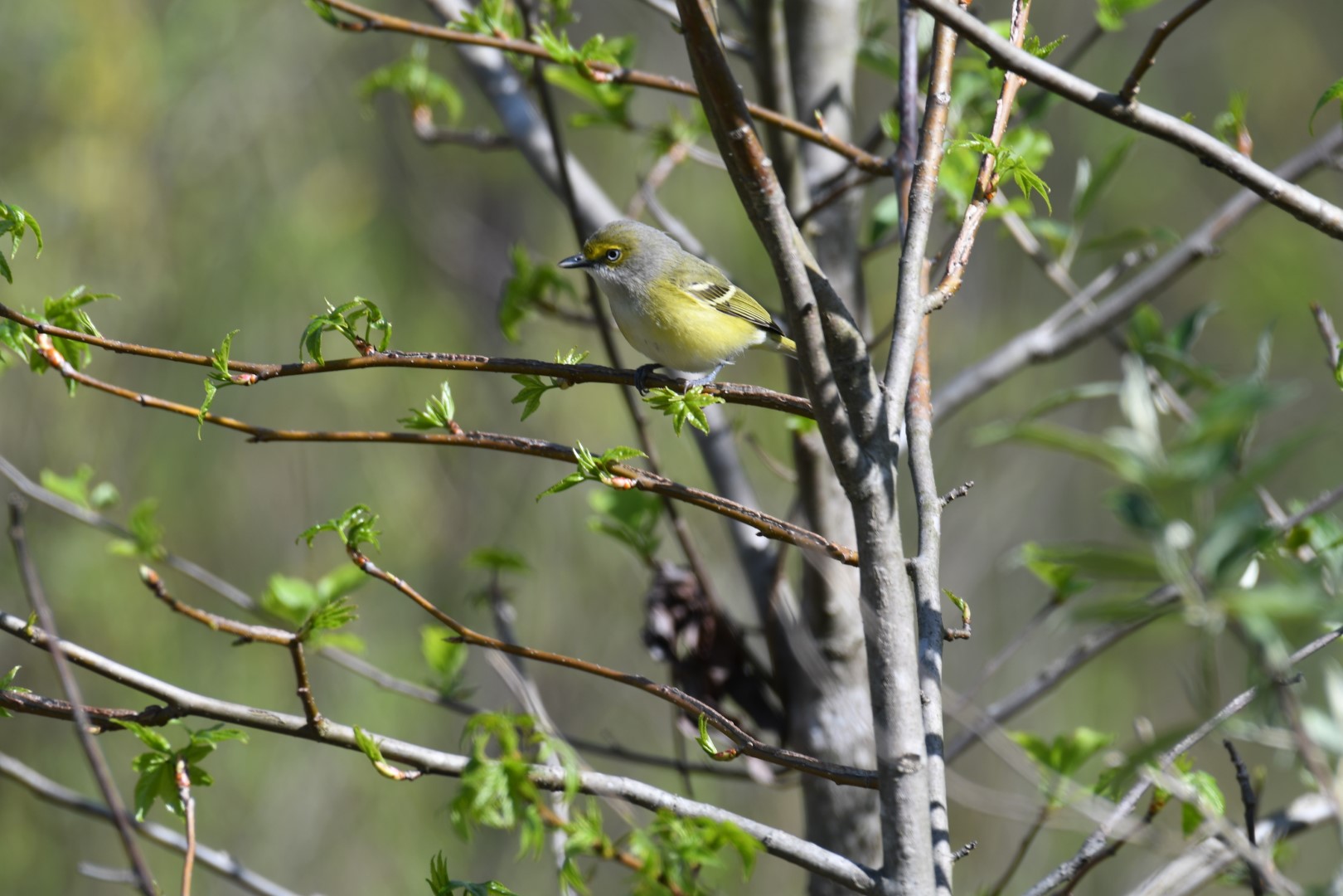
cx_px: 672
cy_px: 448
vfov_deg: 1.8
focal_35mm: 750
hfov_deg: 2.7
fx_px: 27977
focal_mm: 500
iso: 100
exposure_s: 1/200
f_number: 7.1
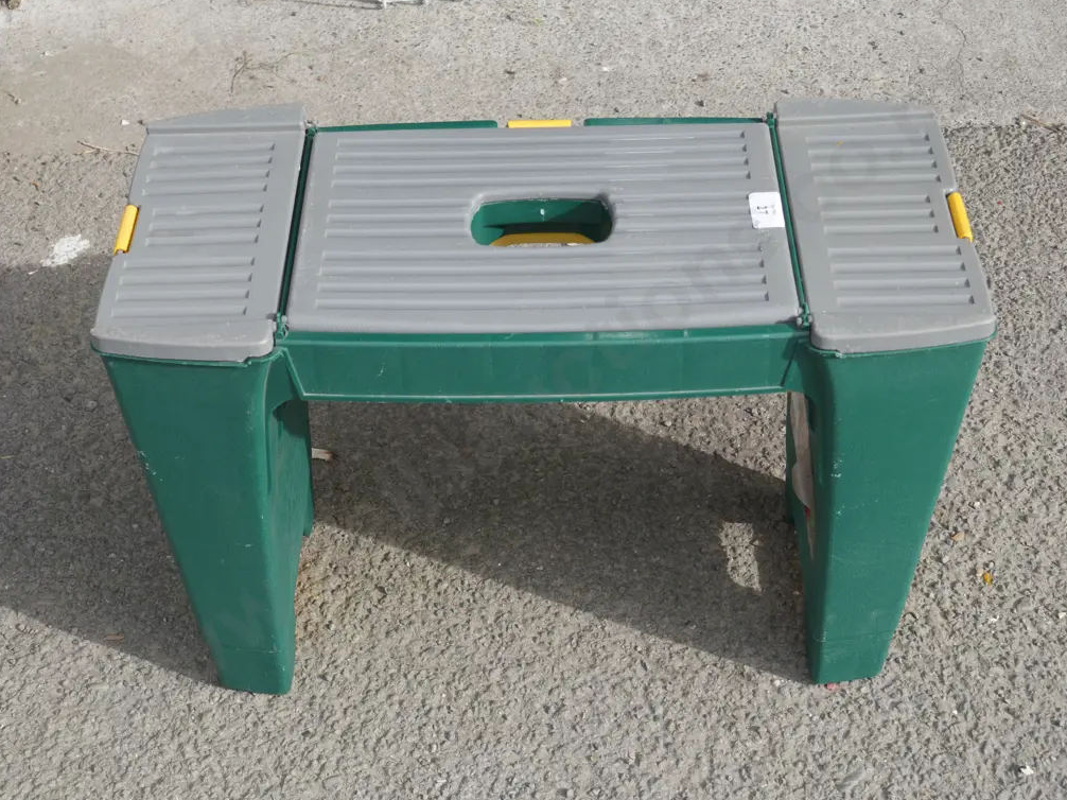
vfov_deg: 26.5
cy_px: 401
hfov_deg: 34.9
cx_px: 540
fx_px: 1695
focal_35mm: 55
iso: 200
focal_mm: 27
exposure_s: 1/200
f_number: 7.1
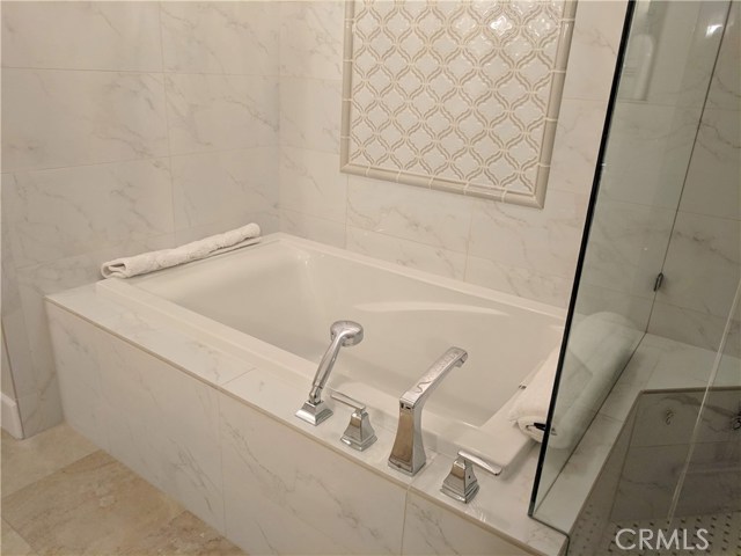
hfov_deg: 67.3
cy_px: 278
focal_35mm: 26
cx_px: 370
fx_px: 557
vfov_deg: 53.1
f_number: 2
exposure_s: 1/60
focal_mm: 4.67
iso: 280
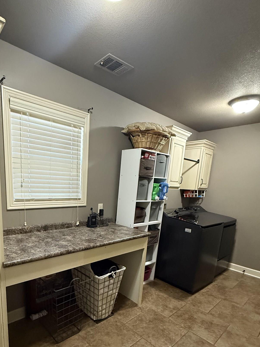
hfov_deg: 64.8
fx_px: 200
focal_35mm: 20
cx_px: 93
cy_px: 226
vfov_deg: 79.5
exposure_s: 1/60
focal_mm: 2.22
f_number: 2.2
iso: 640
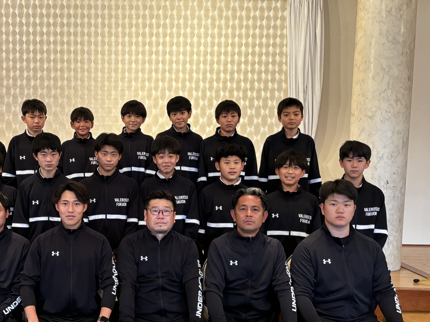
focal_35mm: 42
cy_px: 188
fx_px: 522
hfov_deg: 43.6
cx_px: 116
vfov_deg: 34.3
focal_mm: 5.96
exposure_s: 1/60
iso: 320
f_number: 1.6
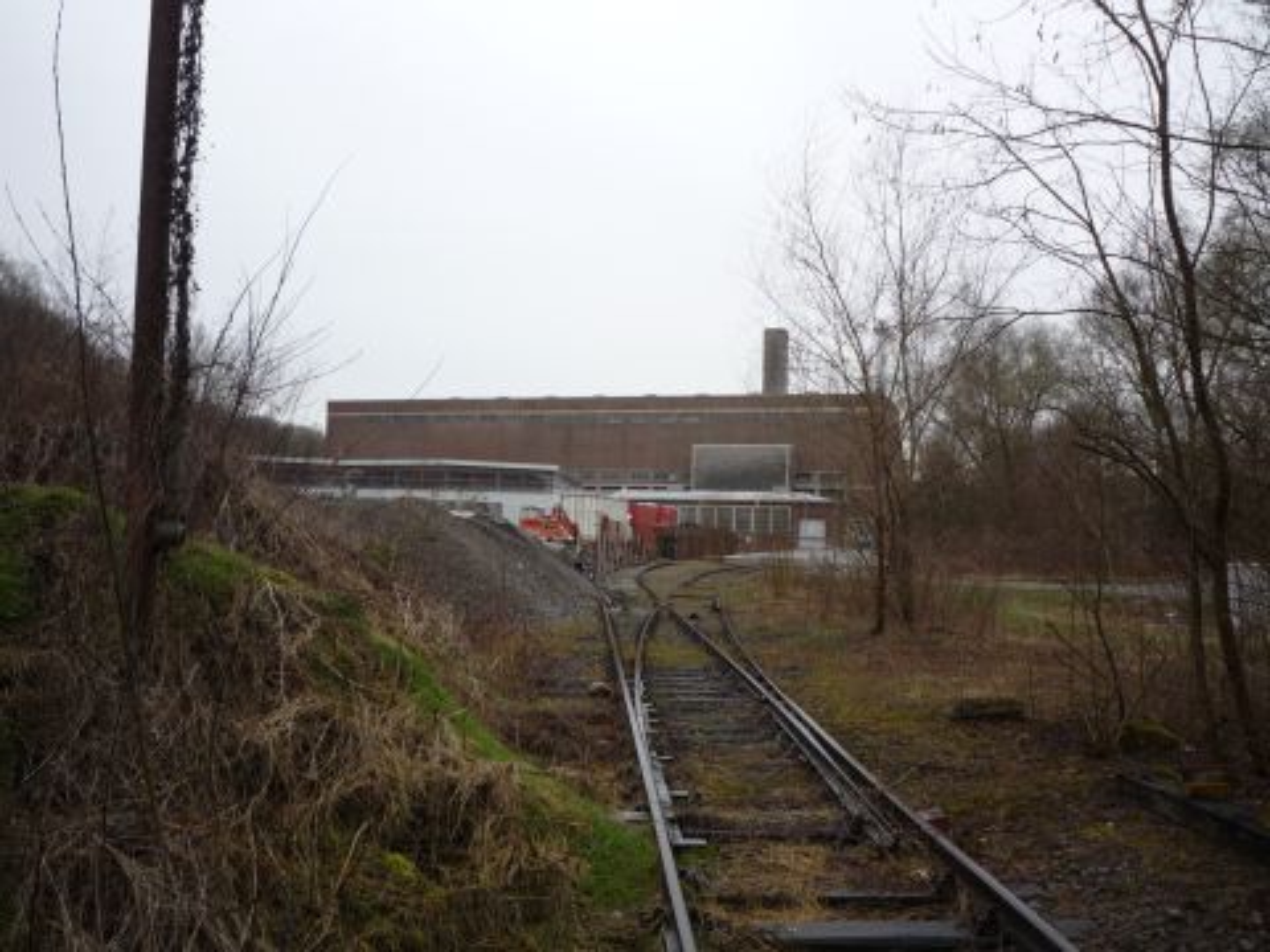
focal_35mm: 32
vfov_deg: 44.2
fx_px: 1174
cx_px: 635
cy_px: 476
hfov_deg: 56.8
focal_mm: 5.2
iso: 100
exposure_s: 1/125
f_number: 4
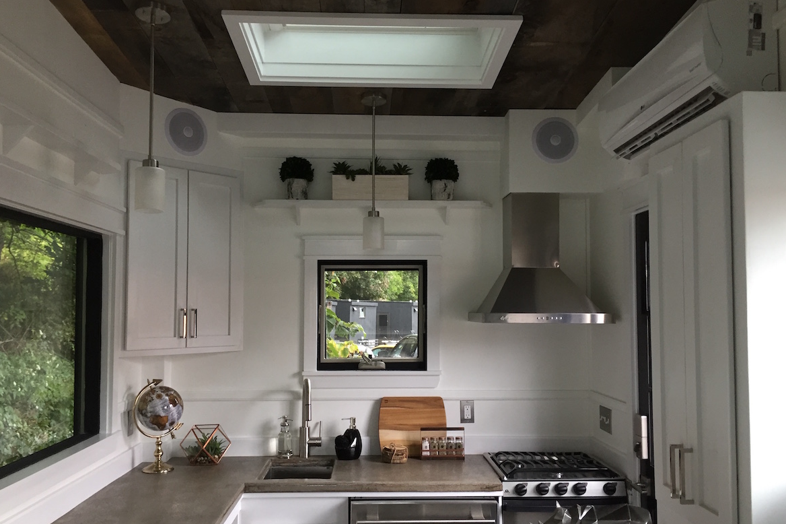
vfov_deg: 42.3
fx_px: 677
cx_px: 385
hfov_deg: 60.3
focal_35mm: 31
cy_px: 279
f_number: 2.2
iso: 100
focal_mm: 4.15
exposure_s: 1/30
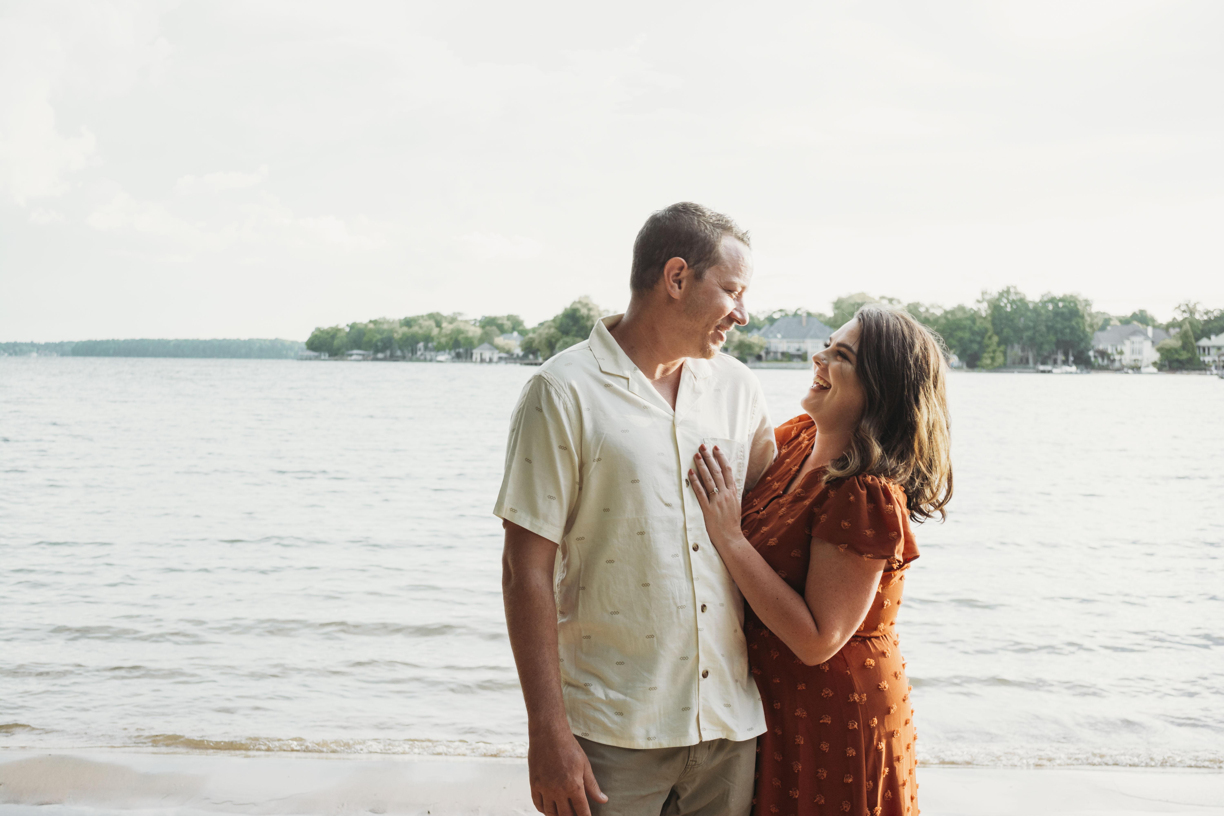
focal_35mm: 54
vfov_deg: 25.1
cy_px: 408
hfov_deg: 36.9
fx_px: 1836
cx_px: 612
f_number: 5
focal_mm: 36
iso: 400
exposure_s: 1/200
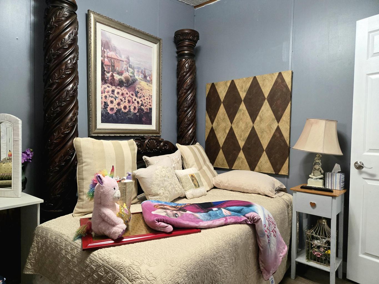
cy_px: 142
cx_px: 190
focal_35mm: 23
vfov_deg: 58.9
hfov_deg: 73.9
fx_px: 252
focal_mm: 5.4
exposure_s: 1/120
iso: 640
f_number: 1.8
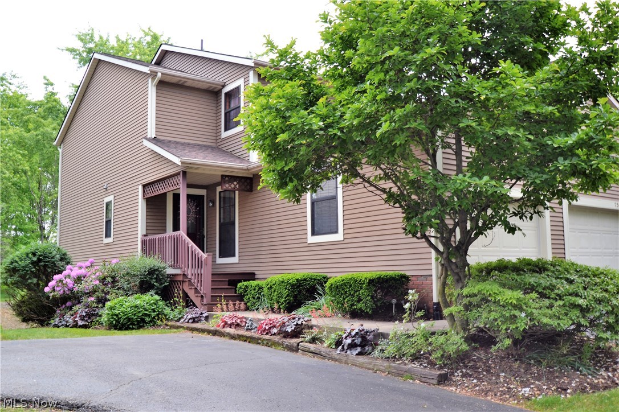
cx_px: 310
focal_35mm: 32
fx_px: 542
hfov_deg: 59.5
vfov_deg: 41.7
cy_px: 206
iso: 100
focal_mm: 21
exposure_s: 1/125
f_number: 4.5
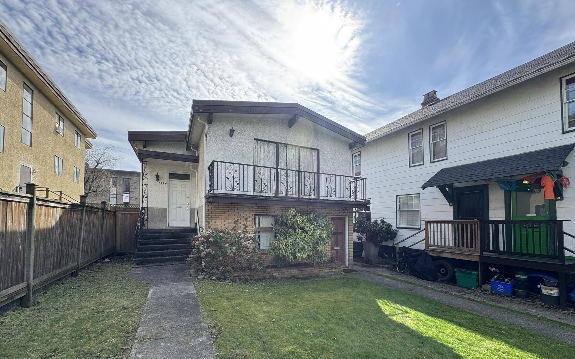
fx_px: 235
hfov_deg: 101.5
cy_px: 215
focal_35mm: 15
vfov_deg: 74.0
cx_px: 285
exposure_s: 1/687
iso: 40
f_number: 2.2
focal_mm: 2.22
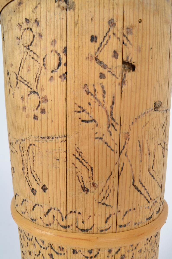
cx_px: 86
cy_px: 130
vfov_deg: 57.3
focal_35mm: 33
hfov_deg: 39.8
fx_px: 238
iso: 200
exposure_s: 1/125
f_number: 14
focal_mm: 22
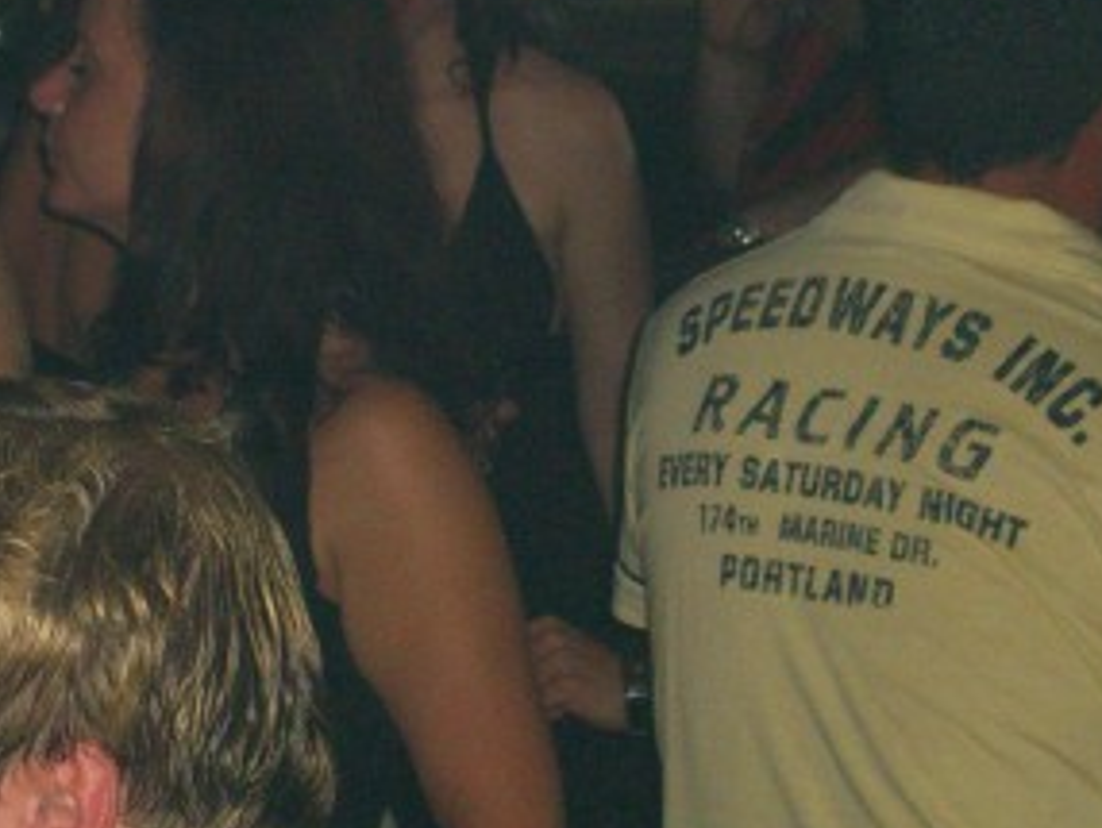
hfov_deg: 8.3
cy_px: 4
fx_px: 7615
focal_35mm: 239
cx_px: 270
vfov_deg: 6.2
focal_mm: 23.7
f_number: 5.1
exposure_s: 1/60
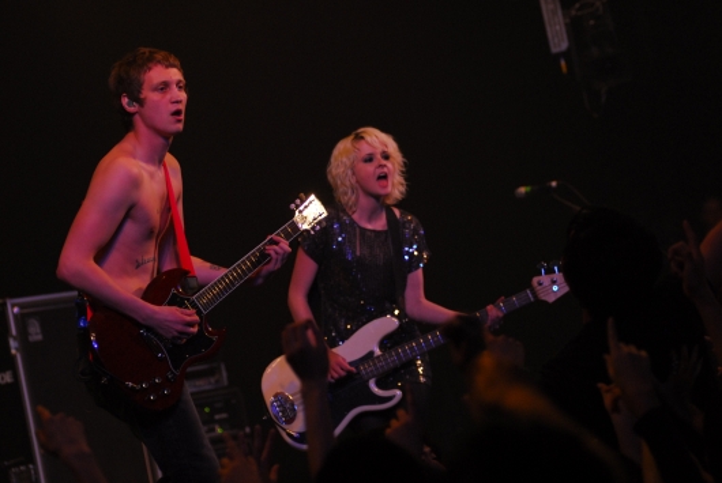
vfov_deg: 8.7
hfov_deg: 13.0
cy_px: 242
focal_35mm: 158
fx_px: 3163
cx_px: 361
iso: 640
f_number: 3.2
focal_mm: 105
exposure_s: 1/125
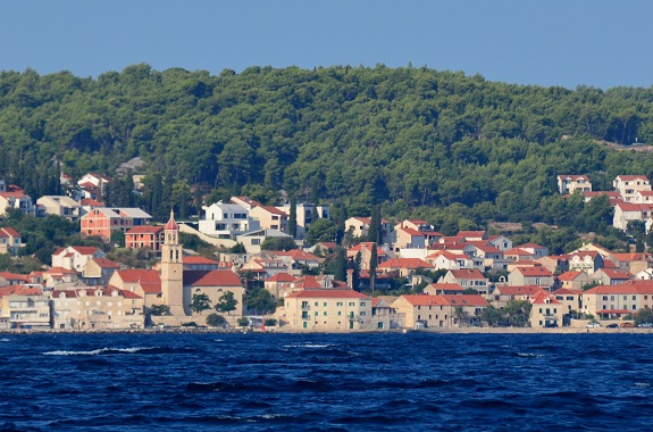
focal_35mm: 730
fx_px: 13205
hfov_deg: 2.8
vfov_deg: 1.9
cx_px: 279
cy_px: 204
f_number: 7.1
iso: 200
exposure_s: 1/800
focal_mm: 280
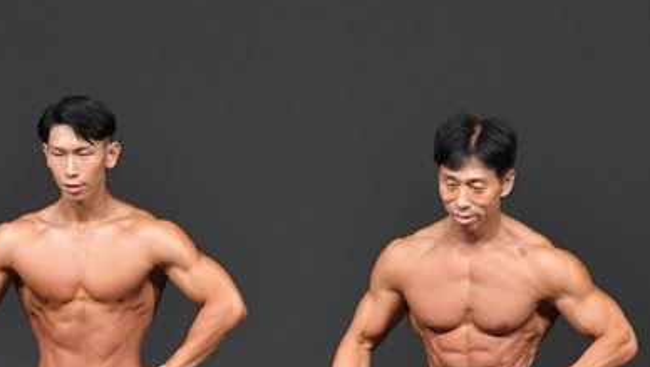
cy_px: 412
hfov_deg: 3.3
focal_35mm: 658
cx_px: 252
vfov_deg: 1.9
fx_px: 11350
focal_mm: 210
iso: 4000
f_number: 5.6
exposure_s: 1/400
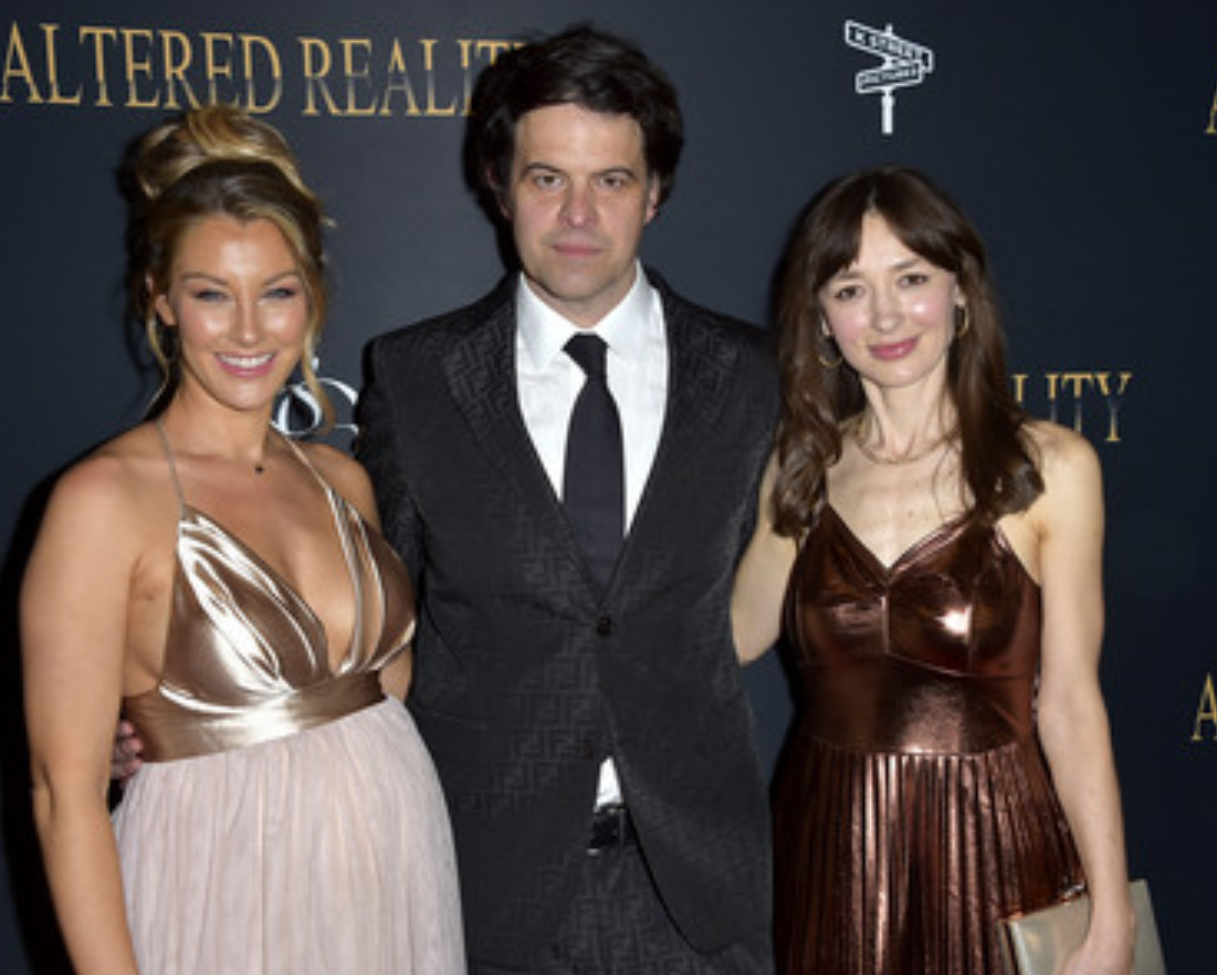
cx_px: 597
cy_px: 488
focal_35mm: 46
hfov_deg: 40.3
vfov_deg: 32.8
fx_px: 1658
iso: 250
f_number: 6.3
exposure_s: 1/250
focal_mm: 40
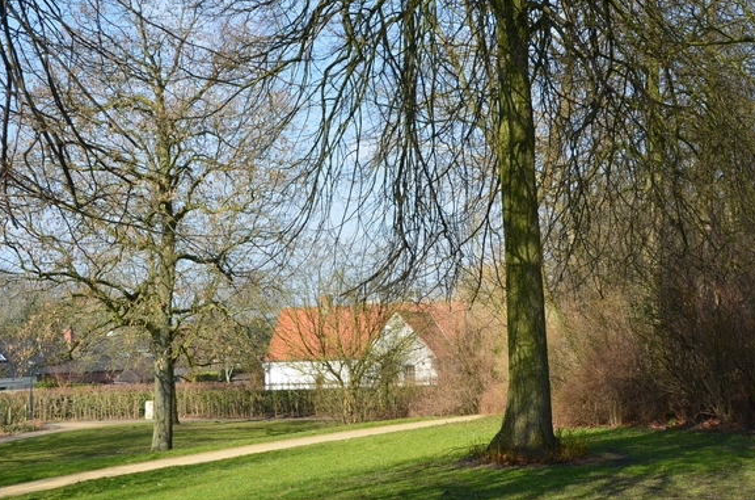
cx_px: 380
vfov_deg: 26.9
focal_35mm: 50
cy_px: 242
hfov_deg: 39.7
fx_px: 1046
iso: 180
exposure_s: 1/125
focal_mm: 32
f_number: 11
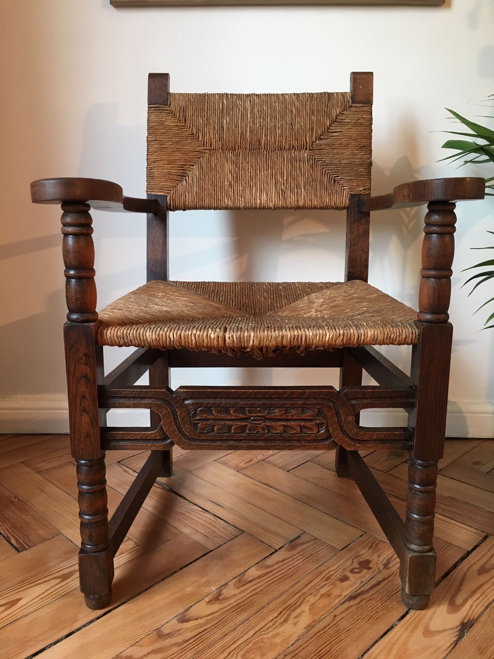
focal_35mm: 29
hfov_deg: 48.2
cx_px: 247
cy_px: 330
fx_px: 552
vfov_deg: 61.7
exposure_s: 1/33
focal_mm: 4.15
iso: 50
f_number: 2.2
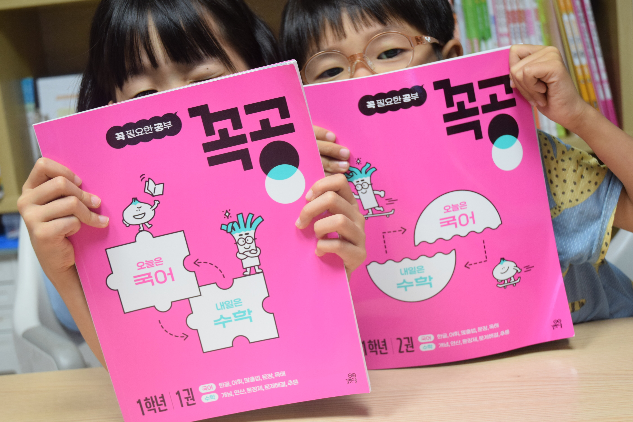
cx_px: 316
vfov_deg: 23.8
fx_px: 1002
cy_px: 211
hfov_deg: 35.0
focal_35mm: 57
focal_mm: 38
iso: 1000
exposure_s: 1/60
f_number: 4.2
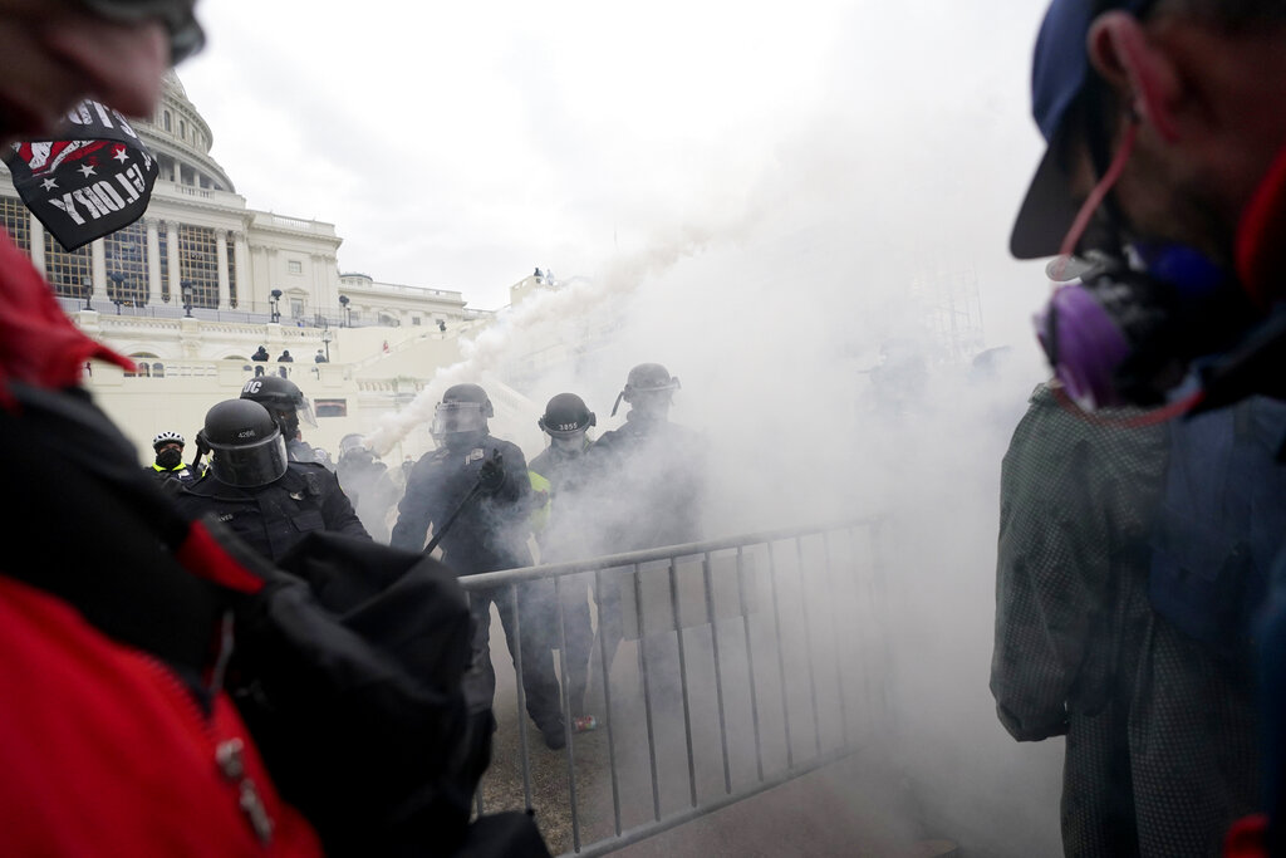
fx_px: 572
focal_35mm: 16
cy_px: 429
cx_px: 643
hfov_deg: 96.7
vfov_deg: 73.8
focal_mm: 16
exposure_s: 1/10000
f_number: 2.8
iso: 1600
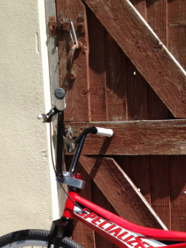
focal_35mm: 77
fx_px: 552
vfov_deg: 23.9
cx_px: 160
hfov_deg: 18.9
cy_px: 263
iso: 50
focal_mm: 4.28
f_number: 2.4
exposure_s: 1/986
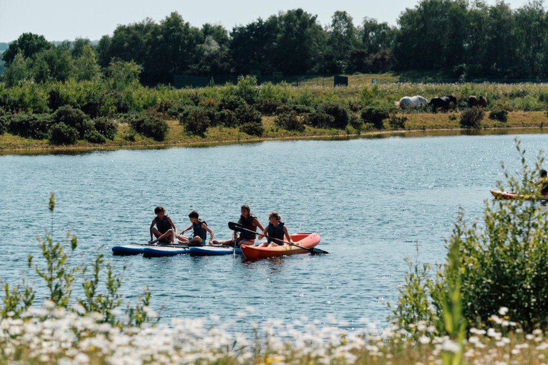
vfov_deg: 10.2
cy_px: 182
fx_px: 2055
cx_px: 274
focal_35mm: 135
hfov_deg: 15.2
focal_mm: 90
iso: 320
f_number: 2.8
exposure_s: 1/5000
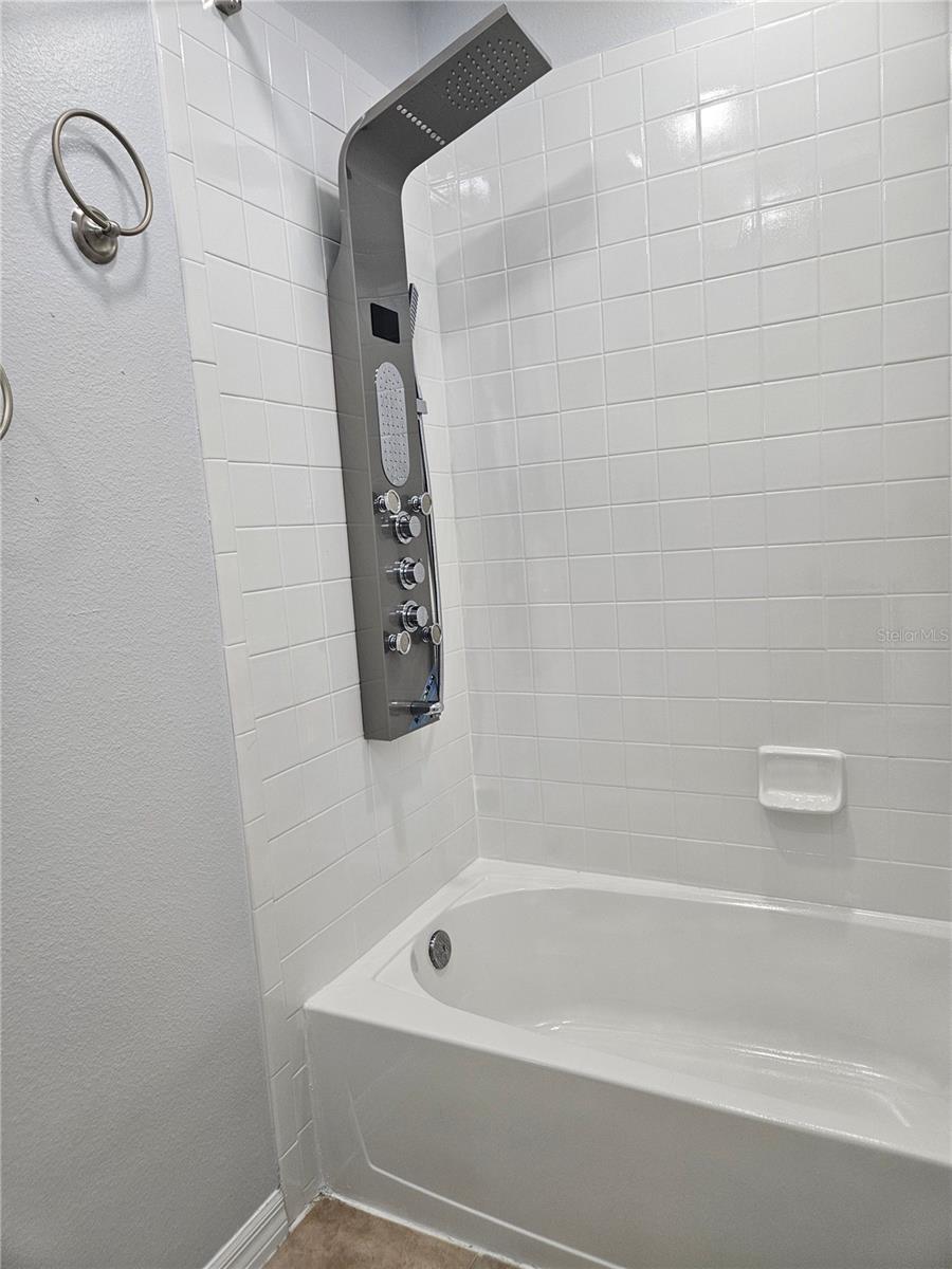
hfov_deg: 58.9
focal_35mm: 23
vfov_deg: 73.9
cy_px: 634
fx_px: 843
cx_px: 476
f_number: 1.8
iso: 80
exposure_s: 1/120
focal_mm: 5.4
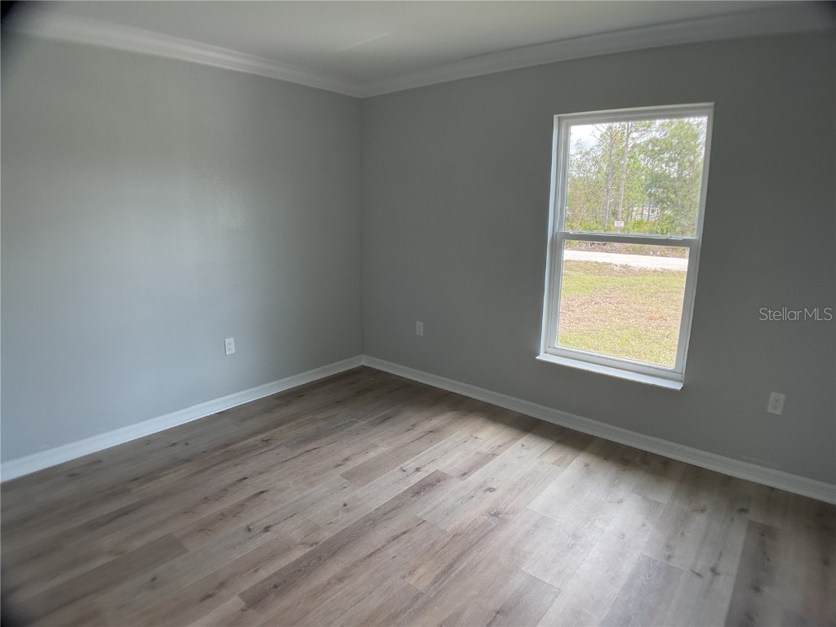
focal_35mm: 29
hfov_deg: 61.7
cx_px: 418
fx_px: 700
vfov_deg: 48.2
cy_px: 314
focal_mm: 3
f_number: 1.8
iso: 16
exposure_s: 1/139
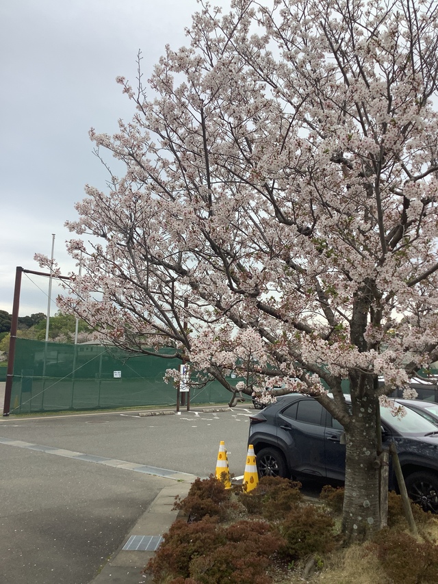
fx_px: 523
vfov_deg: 58.3
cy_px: 292
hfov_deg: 45.5
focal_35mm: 31
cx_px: 219
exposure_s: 1/232
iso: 25
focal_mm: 3.3
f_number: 2.4
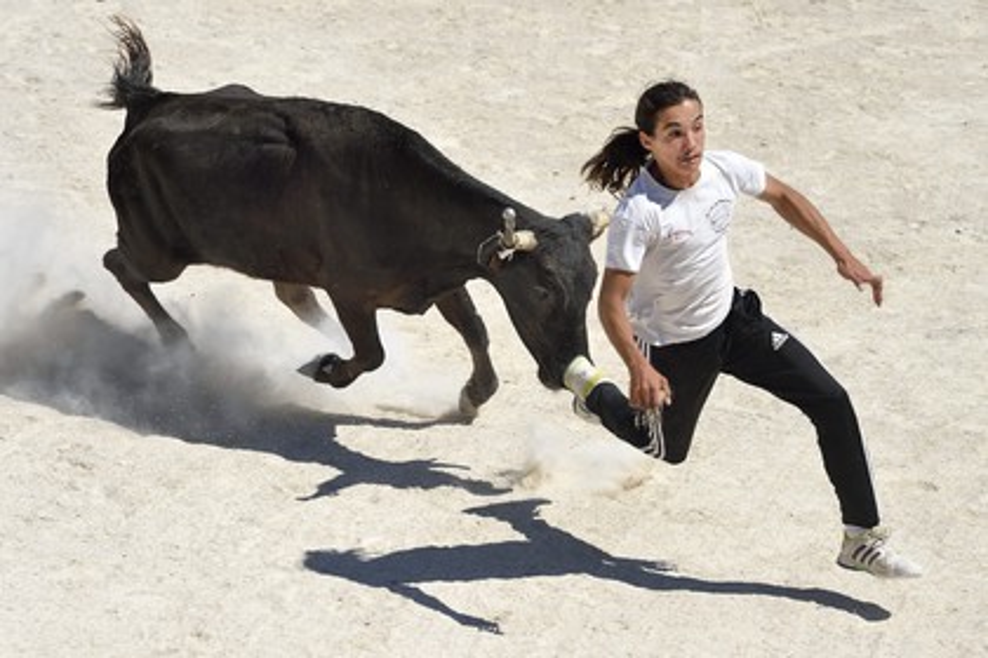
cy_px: 329
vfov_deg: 6.9
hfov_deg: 10.3
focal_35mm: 200
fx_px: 5488
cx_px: 494
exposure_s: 1/1000
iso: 200
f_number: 8
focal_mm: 200
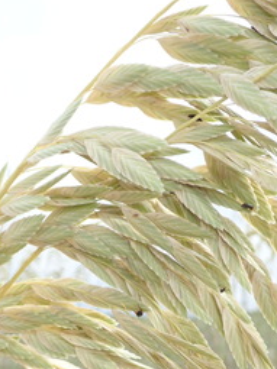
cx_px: 152
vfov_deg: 39.5
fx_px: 502
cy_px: 271
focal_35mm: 47
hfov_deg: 30.8
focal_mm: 5.5
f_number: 6.3
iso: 100
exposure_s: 1/200
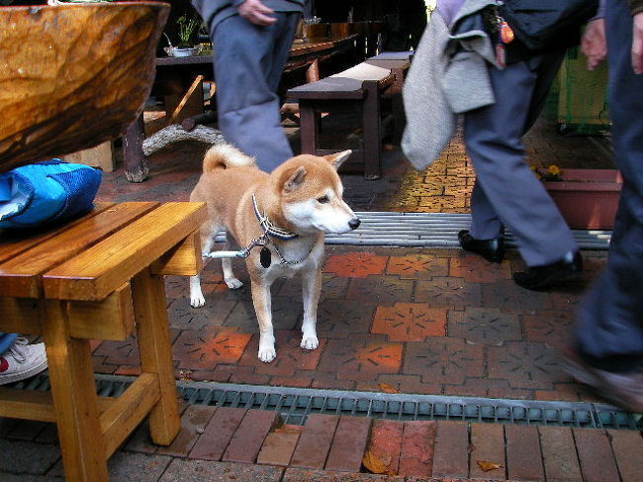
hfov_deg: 49.0
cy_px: 241
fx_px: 706
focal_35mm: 38
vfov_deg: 37.7
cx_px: 322
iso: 100
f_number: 3.3
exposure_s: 1/49.8
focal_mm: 6.3
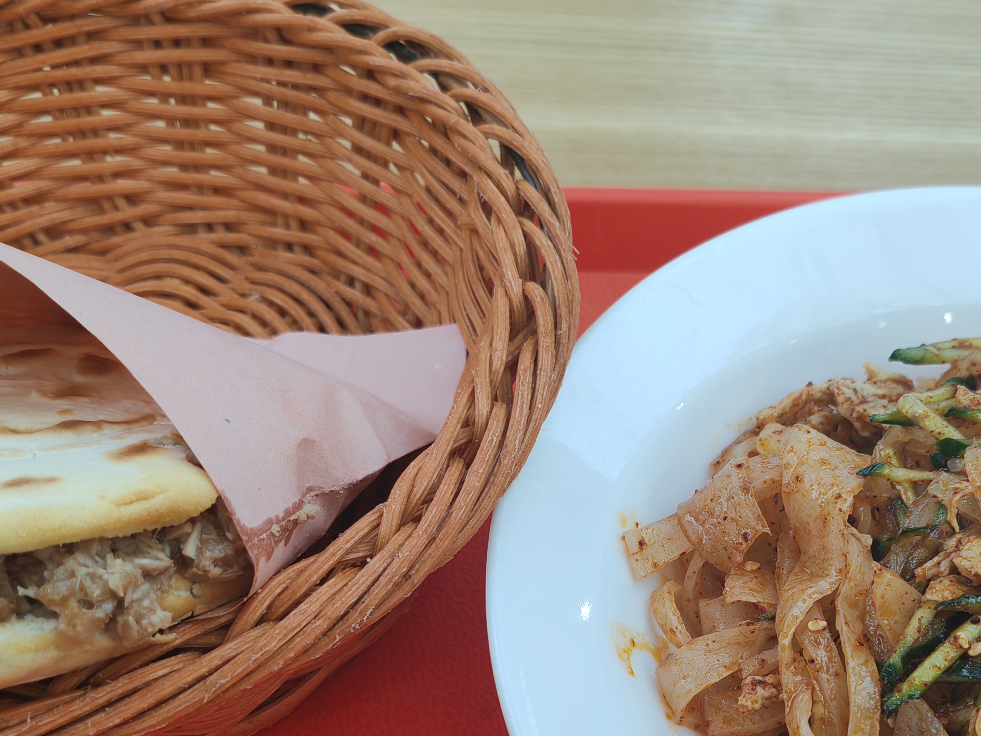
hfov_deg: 37.9
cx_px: 631
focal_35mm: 50
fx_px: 1417
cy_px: 571
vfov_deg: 28.6
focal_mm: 6.12
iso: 320
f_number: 1.9
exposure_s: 1/100
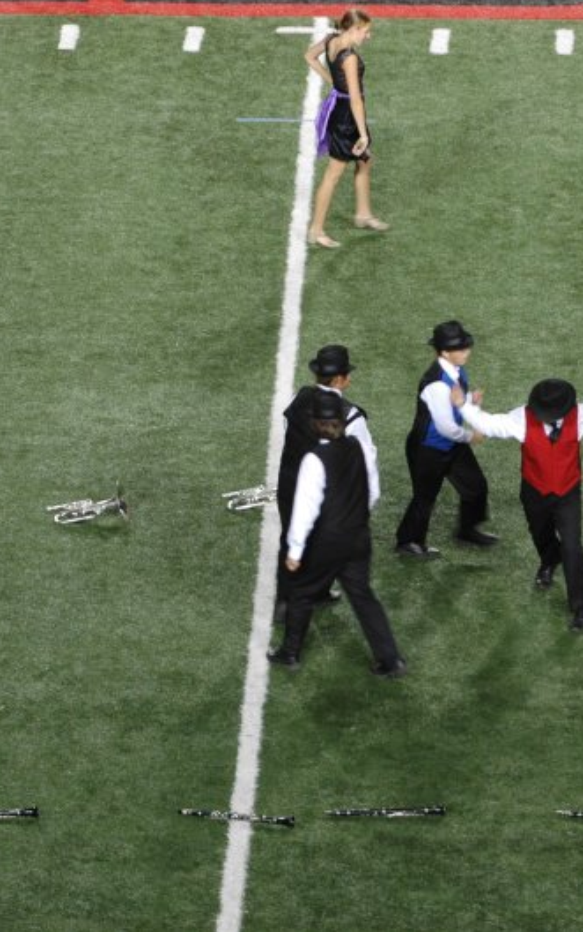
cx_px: 435
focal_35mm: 289
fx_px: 7335
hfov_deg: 4.5
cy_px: 467
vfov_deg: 7.3
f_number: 2.8
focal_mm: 125
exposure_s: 1/60
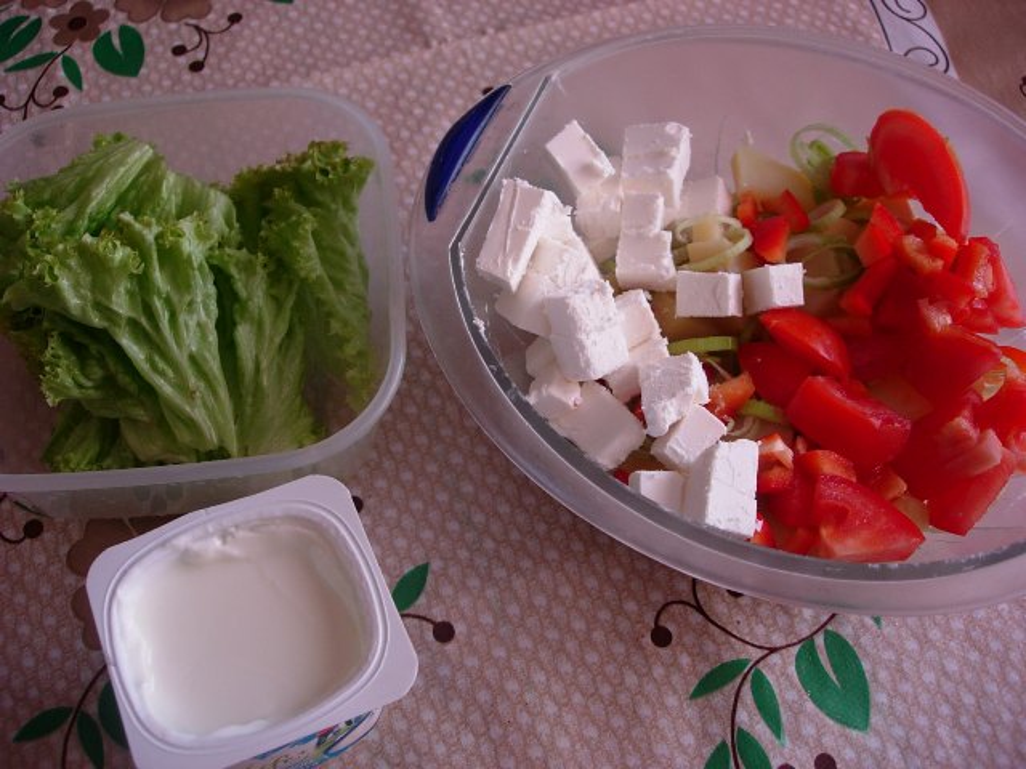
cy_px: 384
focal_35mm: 38
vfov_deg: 37.7
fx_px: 1126
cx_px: 513
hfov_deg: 49.0
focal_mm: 7.8
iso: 64
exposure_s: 1/85.4
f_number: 2.8
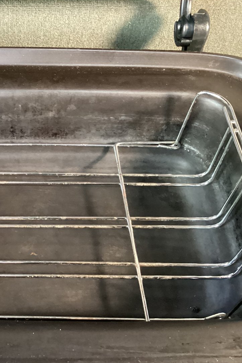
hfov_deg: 28.9
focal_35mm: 45
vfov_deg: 43.6
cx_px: 34
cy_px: 182
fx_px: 454
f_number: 2.4
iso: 640
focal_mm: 3.3
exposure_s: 1/24
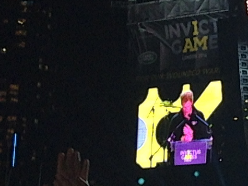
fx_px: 1698
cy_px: 112
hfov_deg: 8.1
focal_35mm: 237
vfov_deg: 6.3
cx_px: 432
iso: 250
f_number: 2.4
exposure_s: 1/120
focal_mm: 4.12
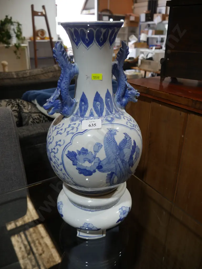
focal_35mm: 28
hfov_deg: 49.8
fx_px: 218
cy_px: 134
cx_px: 101
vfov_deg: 63.4
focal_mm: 14
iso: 200
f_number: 3.5
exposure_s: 1/100
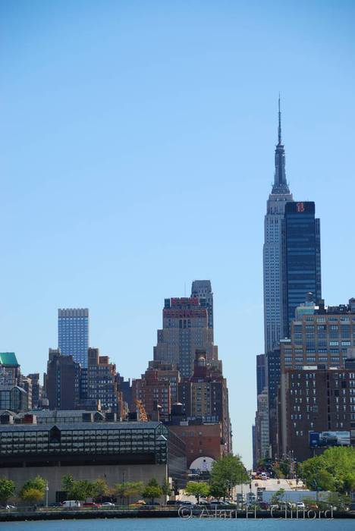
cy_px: 266
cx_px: 178
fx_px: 2103
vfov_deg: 14.4
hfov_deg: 9.6
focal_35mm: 142
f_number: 5.3
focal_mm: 95
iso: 100
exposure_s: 1/400
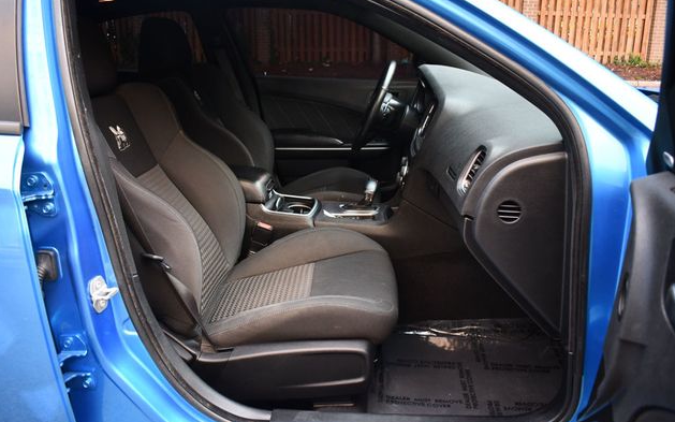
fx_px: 515
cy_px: 203
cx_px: 339
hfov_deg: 66.5
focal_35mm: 28
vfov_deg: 44.5
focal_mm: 18
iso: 720
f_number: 3.5
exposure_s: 1/250
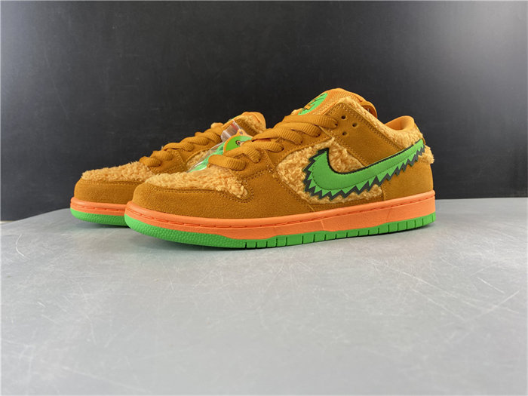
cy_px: 198
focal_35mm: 26
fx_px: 397
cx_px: 264
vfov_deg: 53.1
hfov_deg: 67.3
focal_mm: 4.25
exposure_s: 1/50
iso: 80
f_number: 1.8
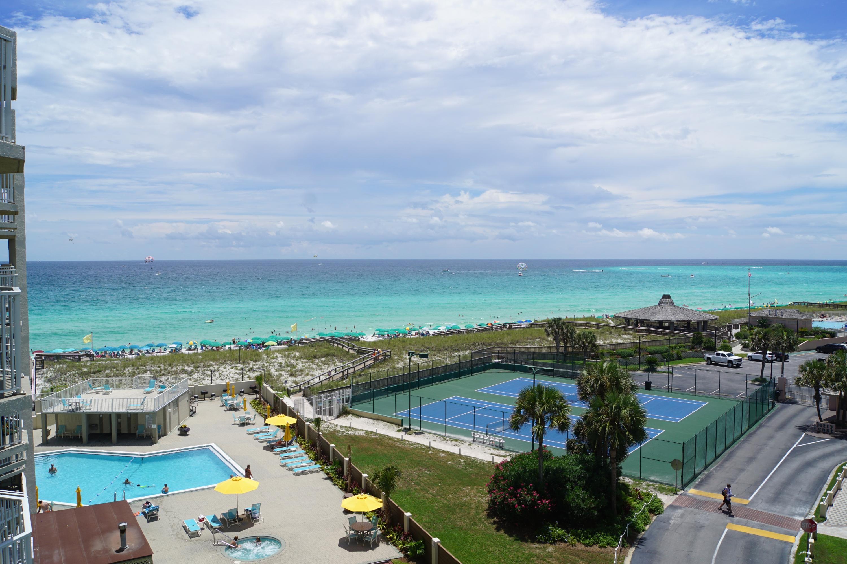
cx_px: 424
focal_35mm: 39
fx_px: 918
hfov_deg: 49.6
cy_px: 282
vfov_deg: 34.2
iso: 100
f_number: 11
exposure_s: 1/320
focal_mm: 26
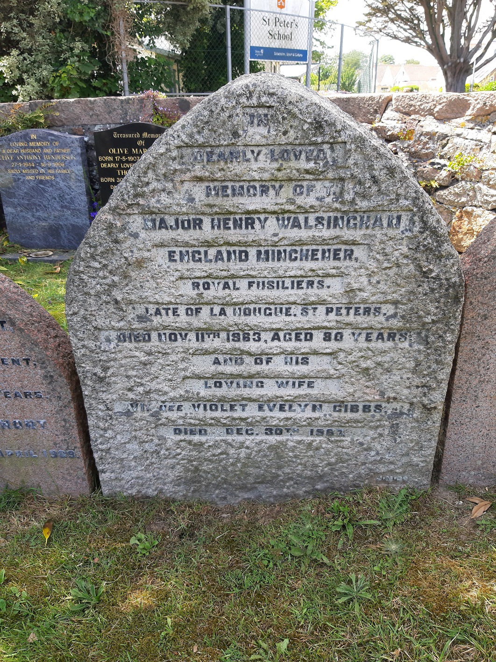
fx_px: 516
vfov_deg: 65.3
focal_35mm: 27
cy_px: 331
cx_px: 248
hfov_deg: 51.4
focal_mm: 3.93
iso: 40
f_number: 1.7
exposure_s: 1/152
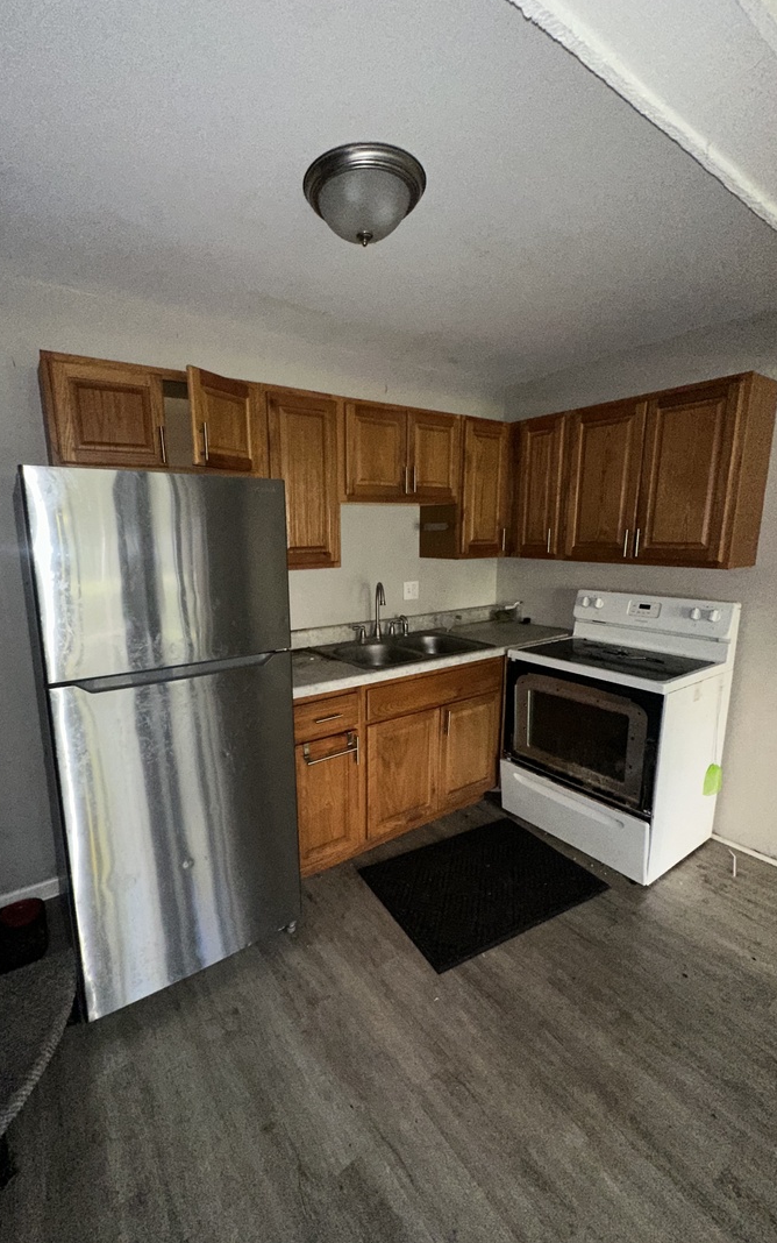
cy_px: 623
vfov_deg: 101.4
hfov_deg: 74.6
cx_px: 347
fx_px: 508
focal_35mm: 15
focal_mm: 2.22
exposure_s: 1/60
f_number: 2.2
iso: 320
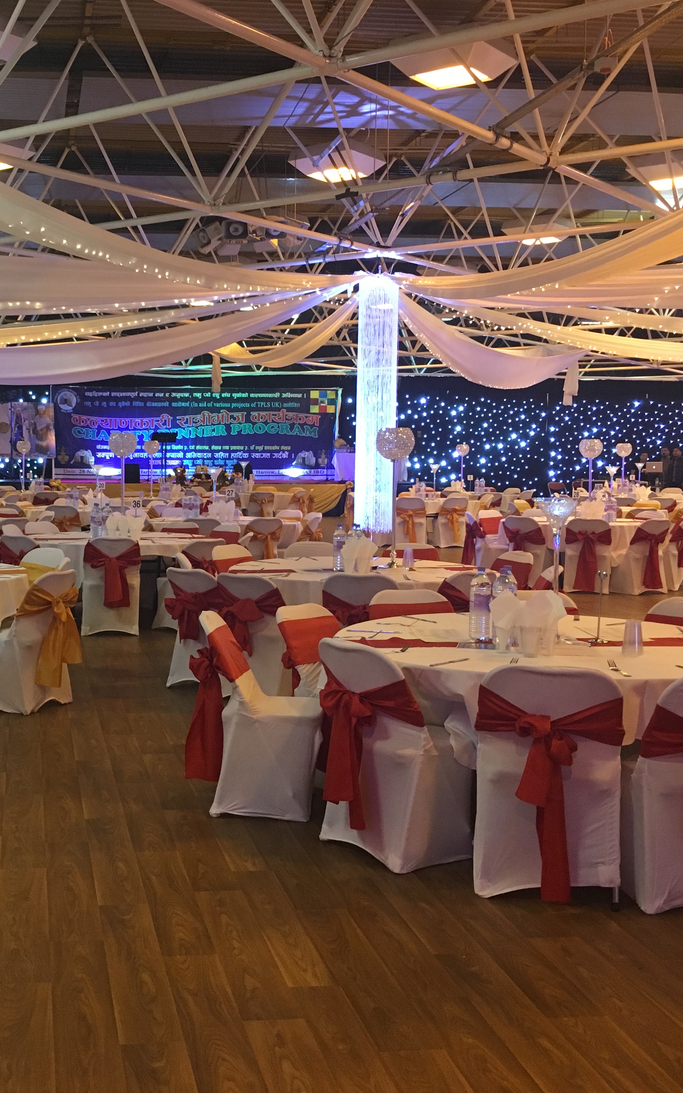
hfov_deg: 30.1
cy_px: 540
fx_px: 1251
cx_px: 178
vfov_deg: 47.2
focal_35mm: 42
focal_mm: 4.15
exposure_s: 1/33
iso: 160
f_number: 2.2
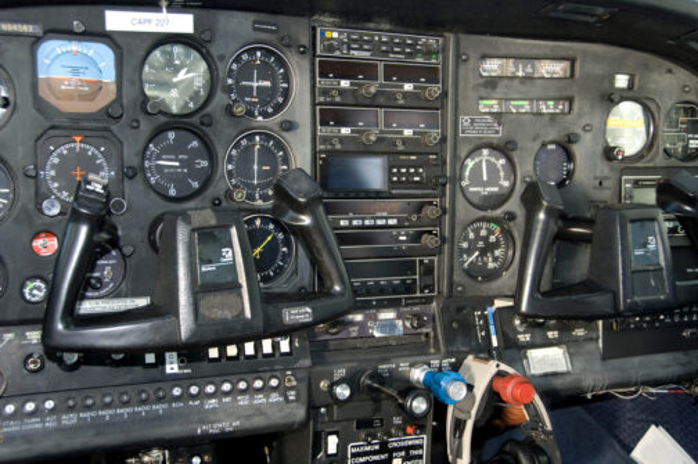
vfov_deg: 28.0
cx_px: 349
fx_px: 930
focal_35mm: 48
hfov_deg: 41.1
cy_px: 232
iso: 100
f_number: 4.2
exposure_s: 1/60
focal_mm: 32
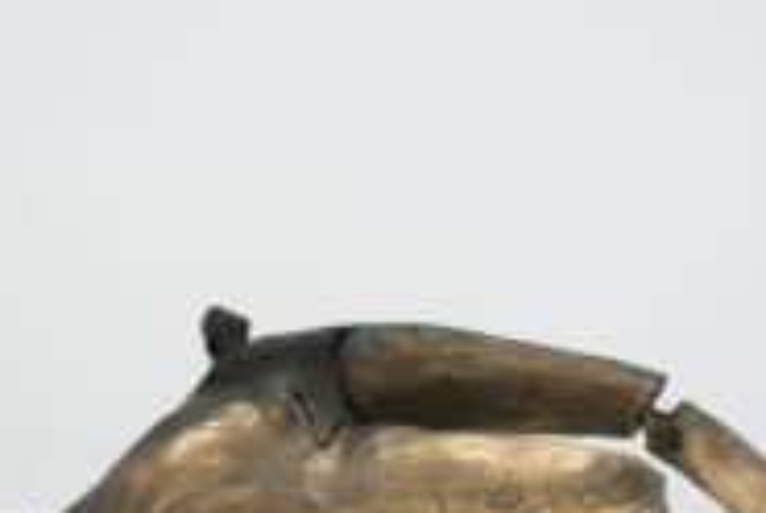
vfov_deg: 18.4
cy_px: 372
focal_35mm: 74
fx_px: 1577
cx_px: 369
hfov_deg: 27.3
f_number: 11
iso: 100
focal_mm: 35
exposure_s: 1/1.25
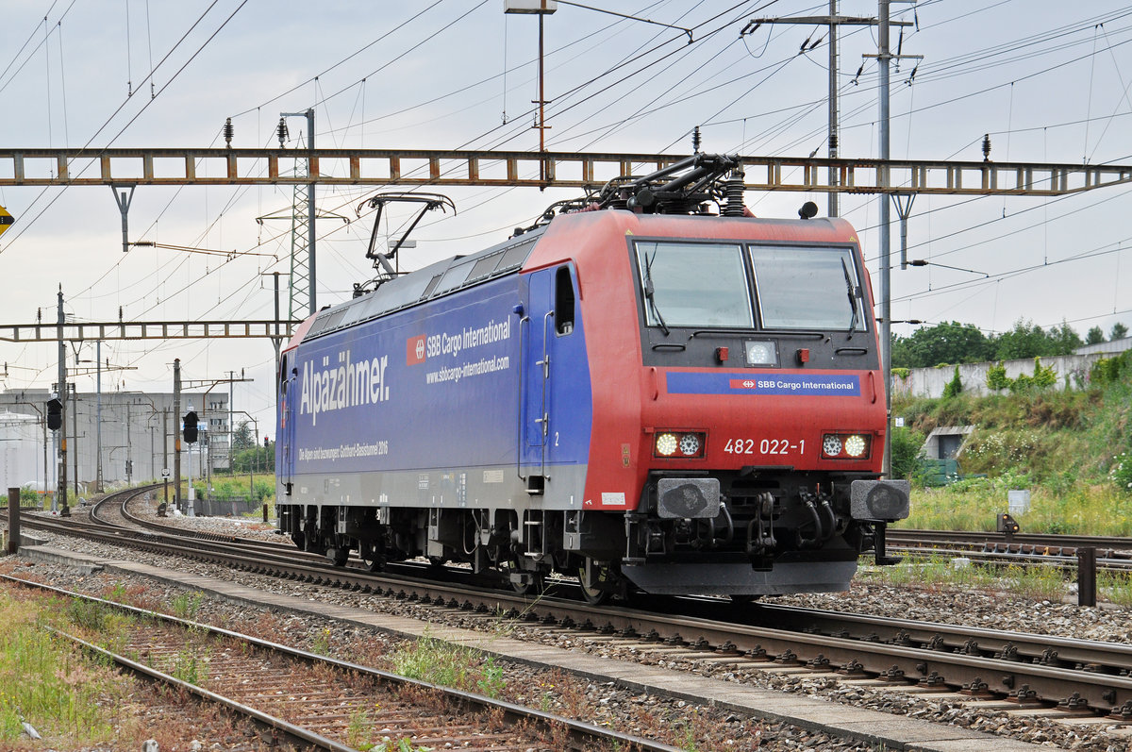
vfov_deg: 18.1
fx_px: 2355
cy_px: 376
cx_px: 566
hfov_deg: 27.0
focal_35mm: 75
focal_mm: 50
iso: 400
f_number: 5
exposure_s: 1/1000
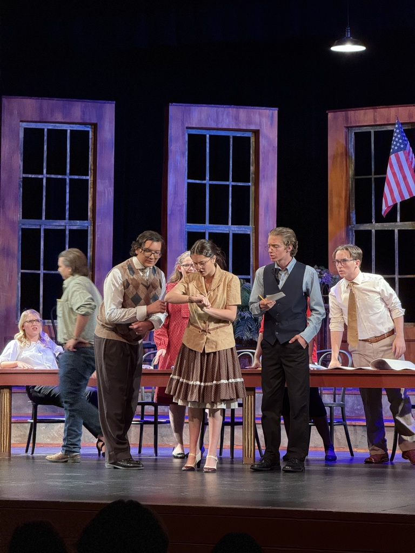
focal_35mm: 120
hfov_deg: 12.3
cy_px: 276
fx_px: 1918
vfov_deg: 16.4
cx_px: 208
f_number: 2.8
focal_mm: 15.66
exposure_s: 1/60
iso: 640
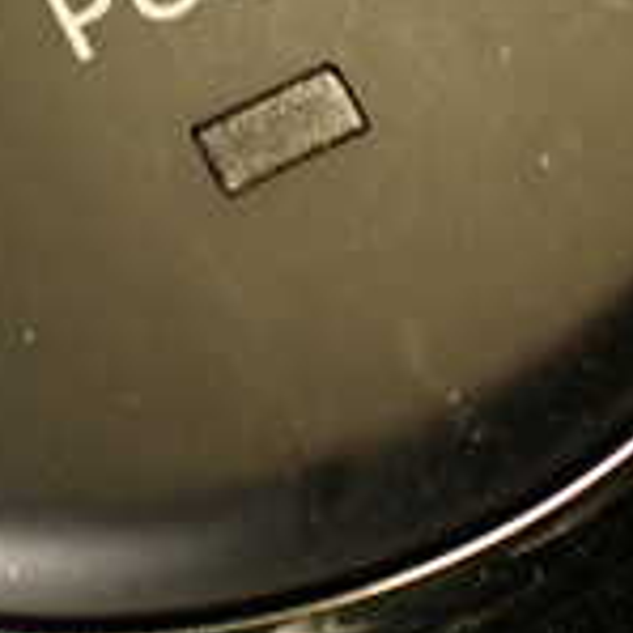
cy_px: 119
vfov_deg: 15.2
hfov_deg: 15.3
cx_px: 361
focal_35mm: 114
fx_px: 2359
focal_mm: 5.79
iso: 320
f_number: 2.4
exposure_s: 1/30
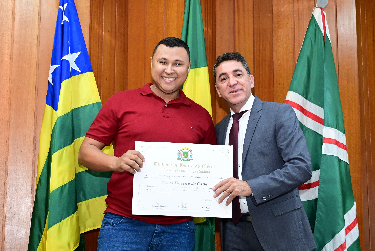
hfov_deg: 30.5
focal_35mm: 66
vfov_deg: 20.6
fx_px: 688
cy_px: 126
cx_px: 188
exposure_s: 1/125
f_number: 4
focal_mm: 44
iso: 4000
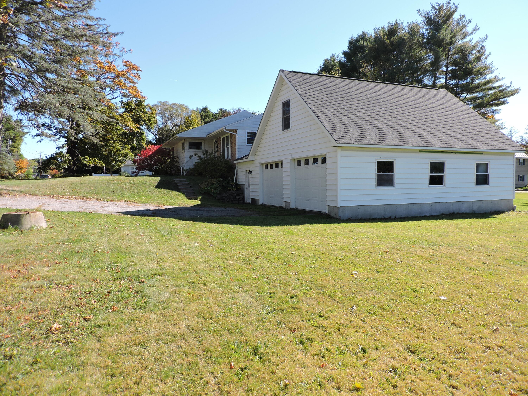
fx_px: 366
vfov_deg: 56.8
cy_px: 198
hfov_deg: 71.6
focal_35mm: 24
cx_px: 264
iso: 100
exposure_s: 1/640
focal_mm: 4.3
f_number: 3
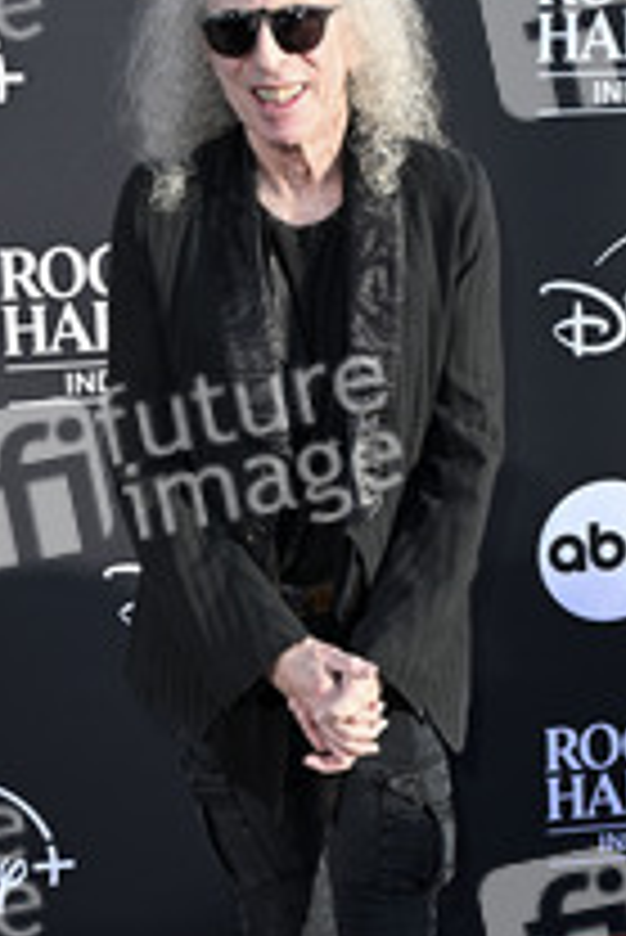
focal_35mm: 71
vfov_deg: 28.1
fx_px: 1849
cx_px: 302
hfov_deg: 19.2
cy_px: 688
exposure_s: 1/320
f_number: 8
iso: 250
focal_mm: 37
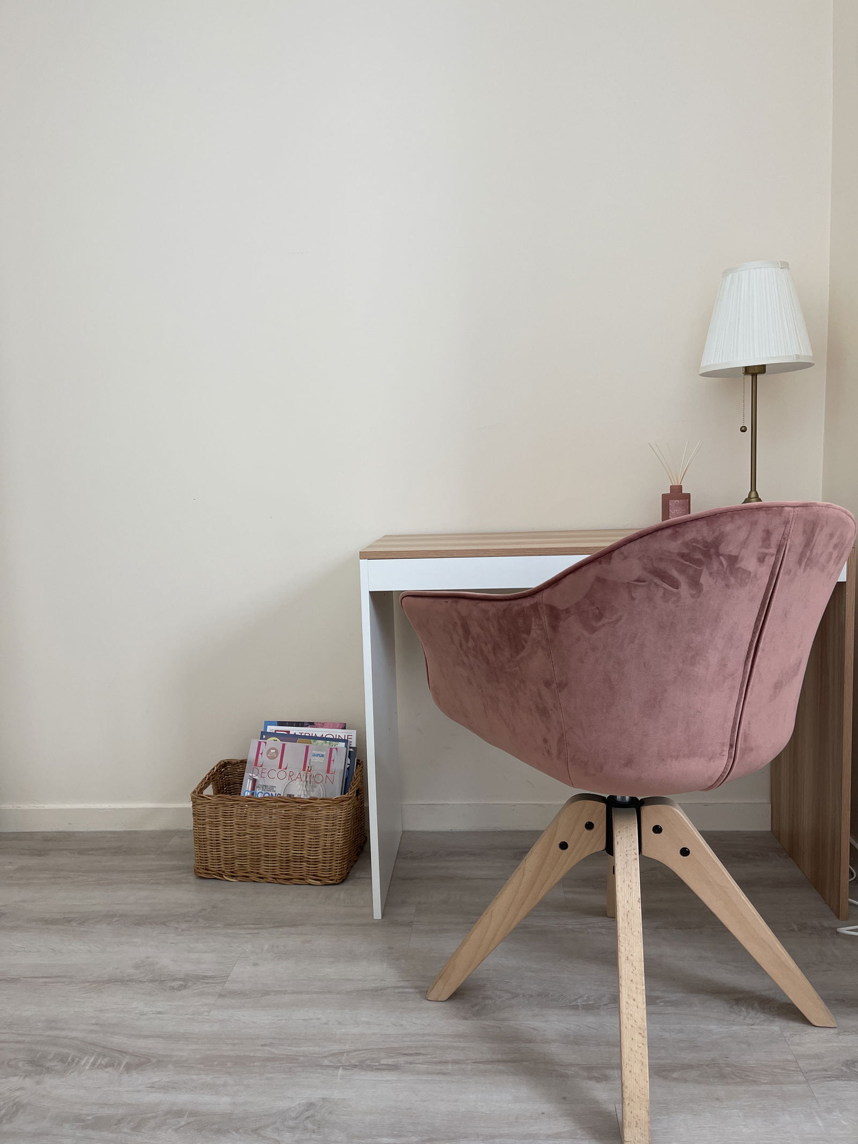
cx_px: 429
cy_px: 572
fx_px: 859
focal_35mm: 26
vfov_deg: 67.3
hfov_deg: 53.1
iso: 125
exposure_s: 1/113
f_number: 1.6
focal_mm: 5.1
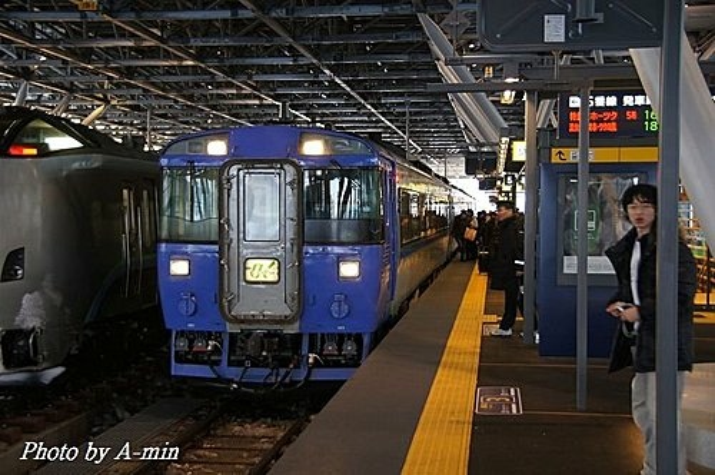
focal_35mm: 52
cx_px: 358
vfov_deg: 25.7
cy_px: 238
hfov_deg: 37.9
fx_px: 1041
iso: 400
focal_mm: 35
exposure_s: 1/25
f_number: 4
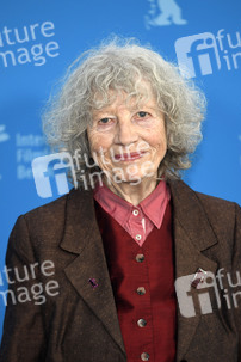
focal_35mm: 264
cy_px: 229
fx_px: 2651
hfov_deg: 5.2
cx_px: 128
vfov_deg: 7.8
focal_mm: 200
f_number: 3.2
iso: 640
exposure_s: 1/320
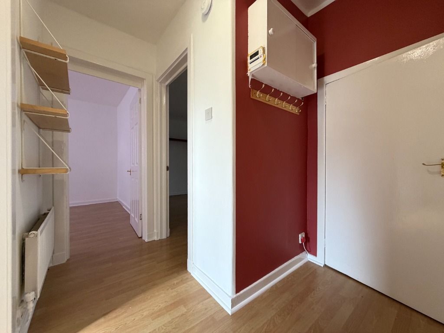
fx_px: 180
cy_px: 166
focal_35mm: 14
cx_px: 222
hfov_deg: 102.1
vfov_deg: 85.7
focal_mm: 2.22
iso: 320
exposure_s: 1/100
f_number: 2.2
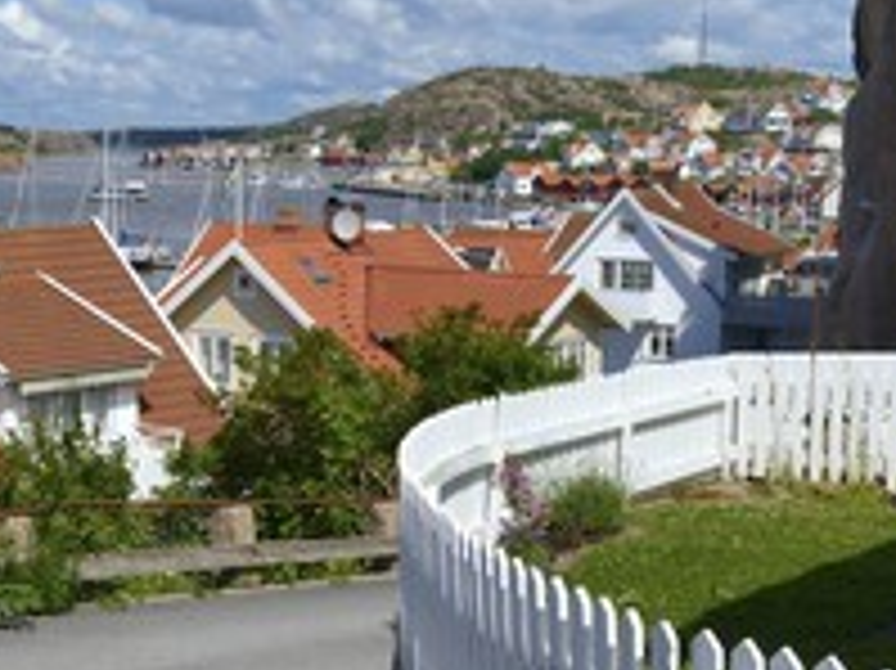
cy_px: 319
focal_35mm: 65
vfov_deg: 22.6
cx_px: 108
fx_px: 1681
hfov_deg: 28.8
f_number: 10
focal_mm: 32
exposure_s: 1/320
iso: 100
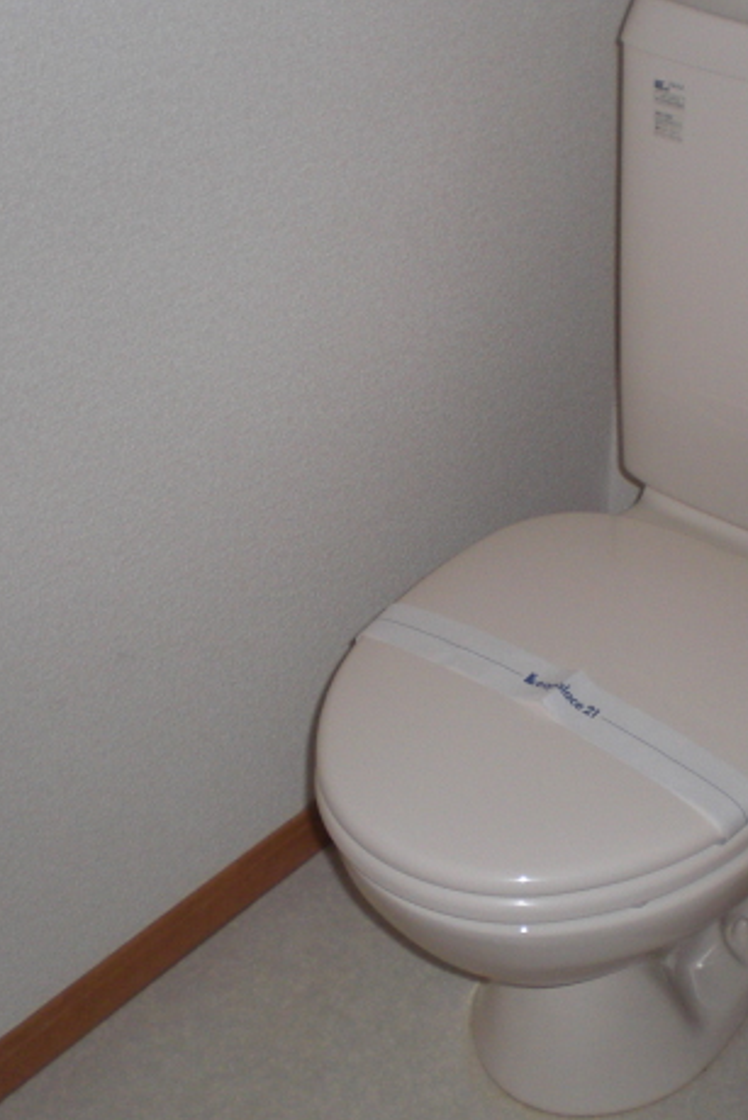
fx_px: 1713
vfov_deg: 36.2
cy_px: 575
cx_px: 575
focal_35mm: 55
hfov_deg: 24.3
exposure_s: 1/60
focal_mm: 6.3
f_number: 3.1
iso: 200
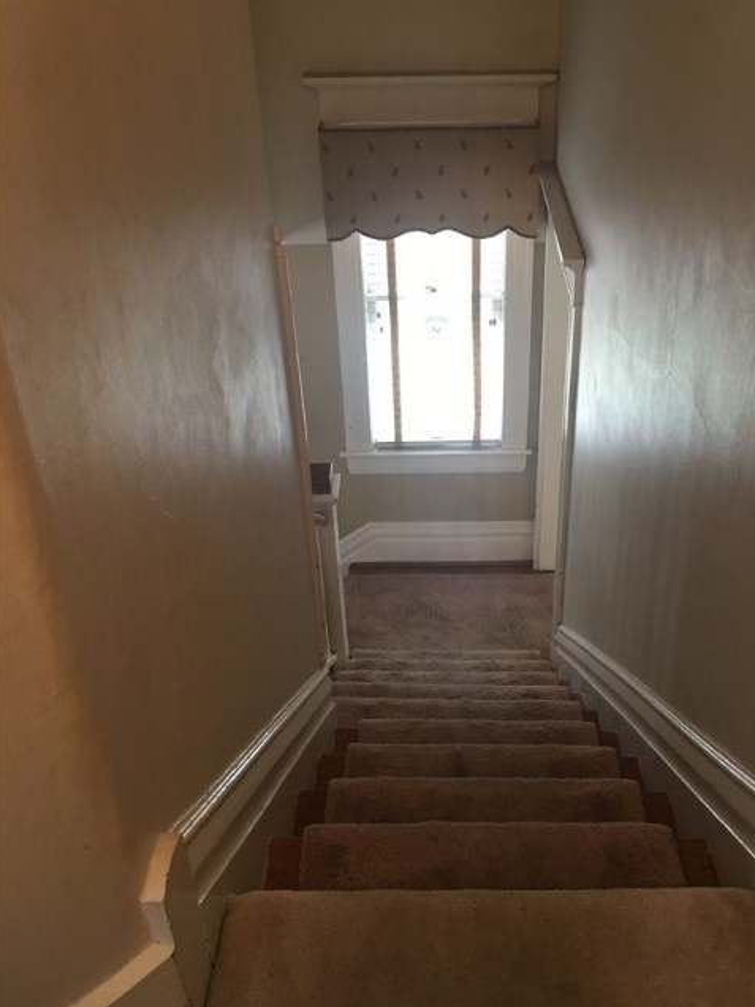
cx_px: 451
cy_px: 467
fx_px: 1018
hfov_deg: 40.5
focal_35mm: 35
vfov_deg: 52.6
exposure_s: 1/15
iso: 64
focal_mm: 4.15
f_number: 2.2
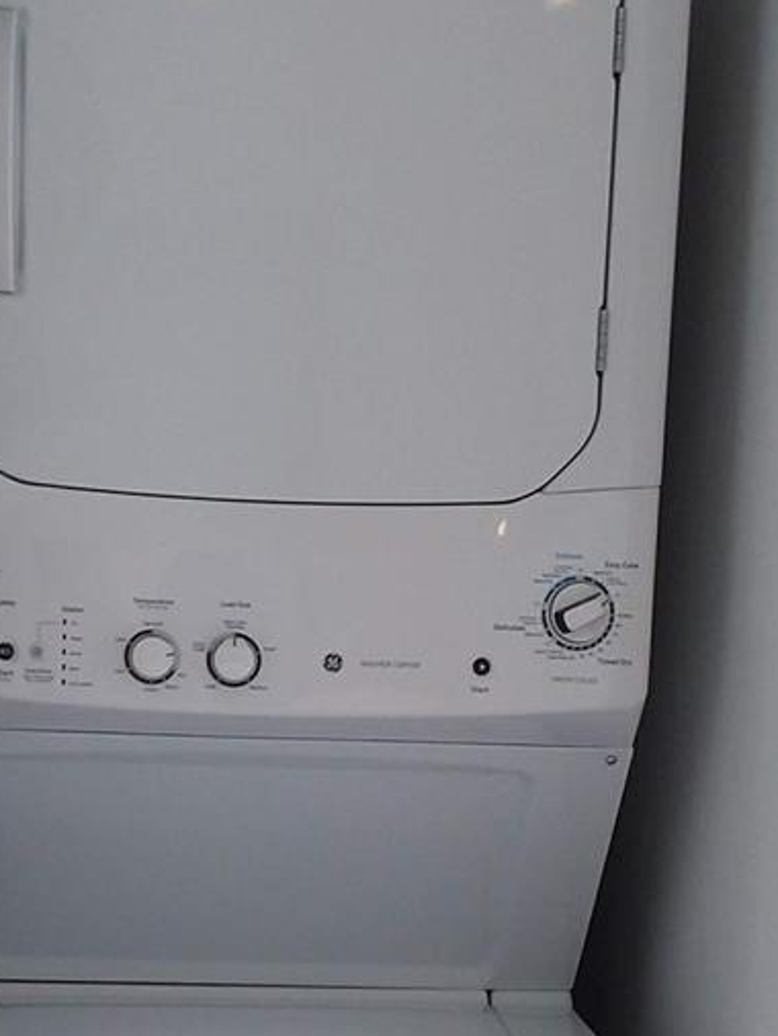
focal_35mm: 64
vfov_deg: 29.7
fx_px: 1916
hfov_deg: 22.9
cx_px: 317
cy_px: 796
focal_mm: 2.91
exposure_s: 1/30
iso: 50
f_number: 1.9
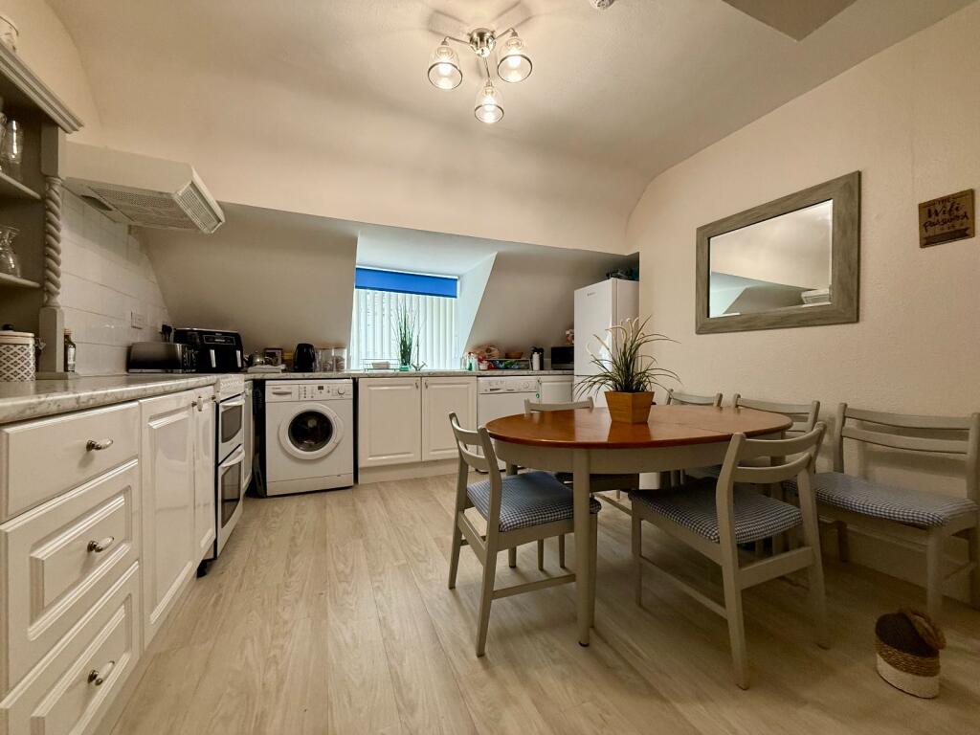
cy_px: 368
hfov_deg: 102.1
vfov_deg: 85.7
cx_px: 490
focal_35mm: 14
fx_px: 396
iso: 250
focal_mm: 2.22
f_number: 2.2
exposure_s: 1/100
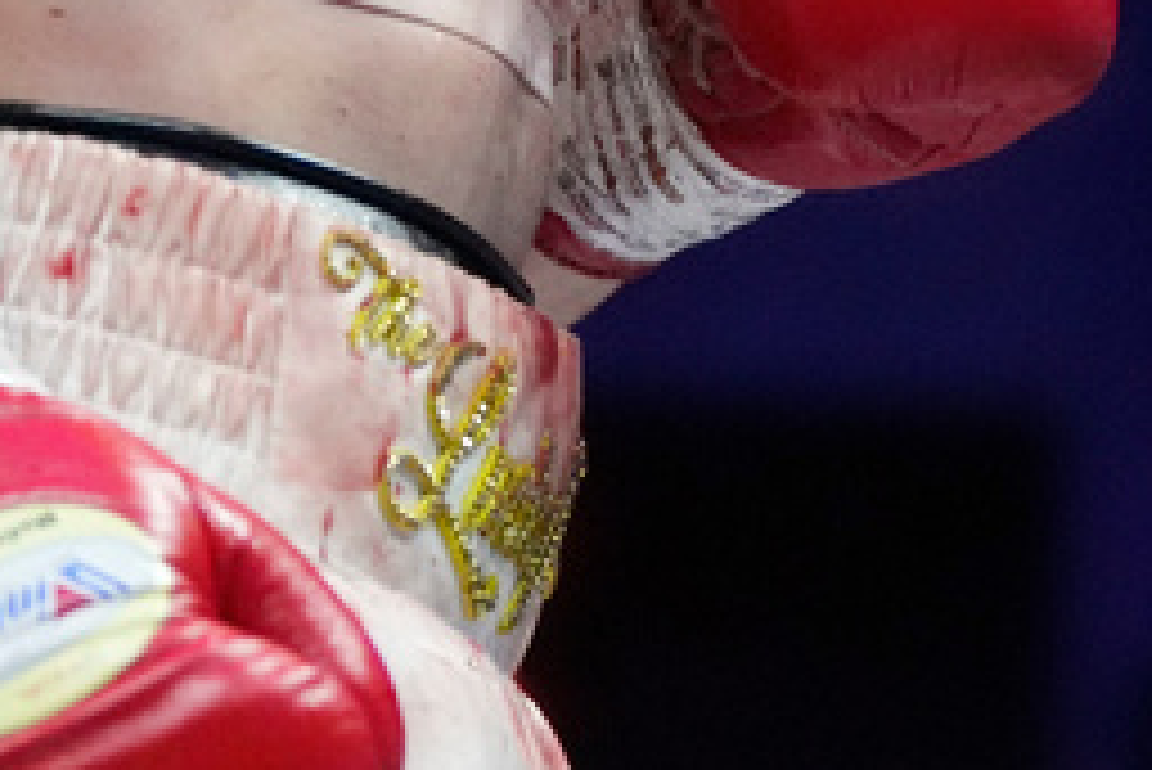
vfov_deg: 3.4
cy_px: -378
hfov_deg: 5.1
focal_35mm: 400
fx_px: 12807
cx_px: 1094
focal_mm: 100
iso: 6400
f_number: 2.8
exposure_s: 1/1250
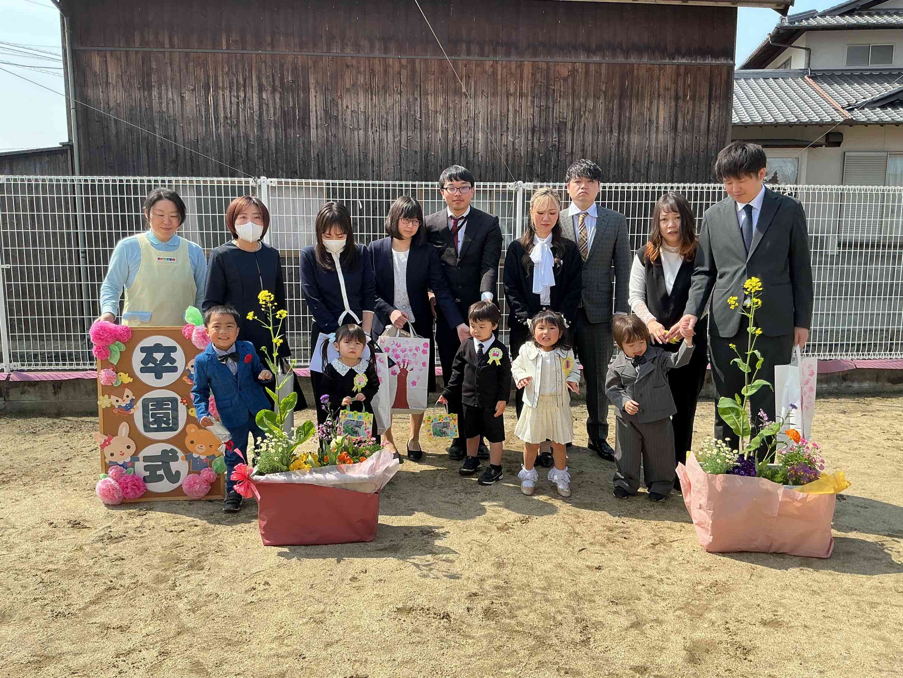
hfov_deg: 61.7
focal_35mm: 29
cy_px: 339
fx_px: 756
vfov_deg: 48.2
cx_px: 452
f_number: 1.8
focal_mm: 3
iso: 25
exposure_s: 1/883
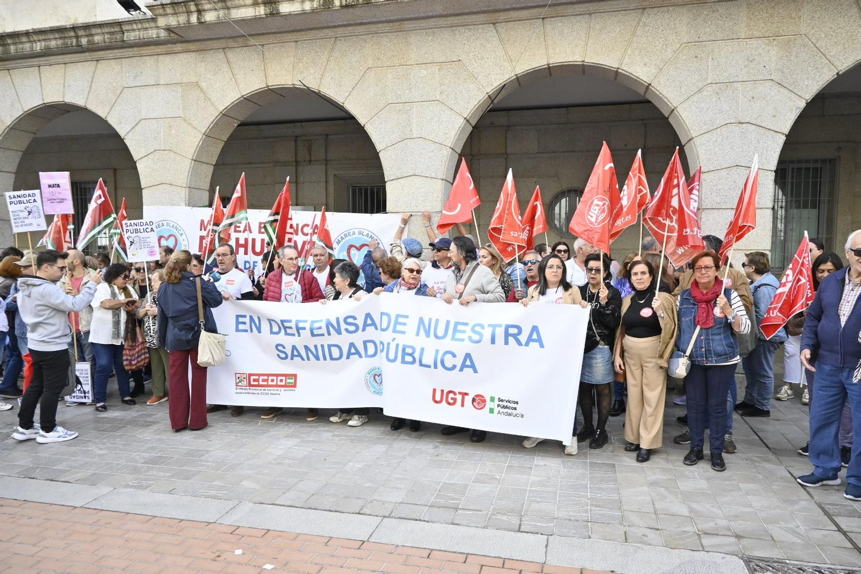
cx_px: 430
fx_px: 574
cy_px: 287
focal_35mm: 24
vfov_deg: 53.1
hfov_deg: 73.7
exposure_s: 1/320
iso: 500
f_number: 5
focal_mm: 16
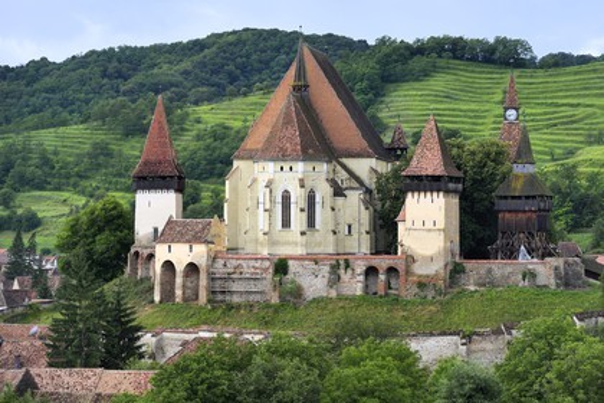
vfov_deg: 10.5
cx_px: 302
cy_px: 202
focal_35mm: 130
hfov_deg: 15.8
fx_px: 2181
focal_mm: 130
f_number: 5.6
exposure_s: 1/160
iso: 400
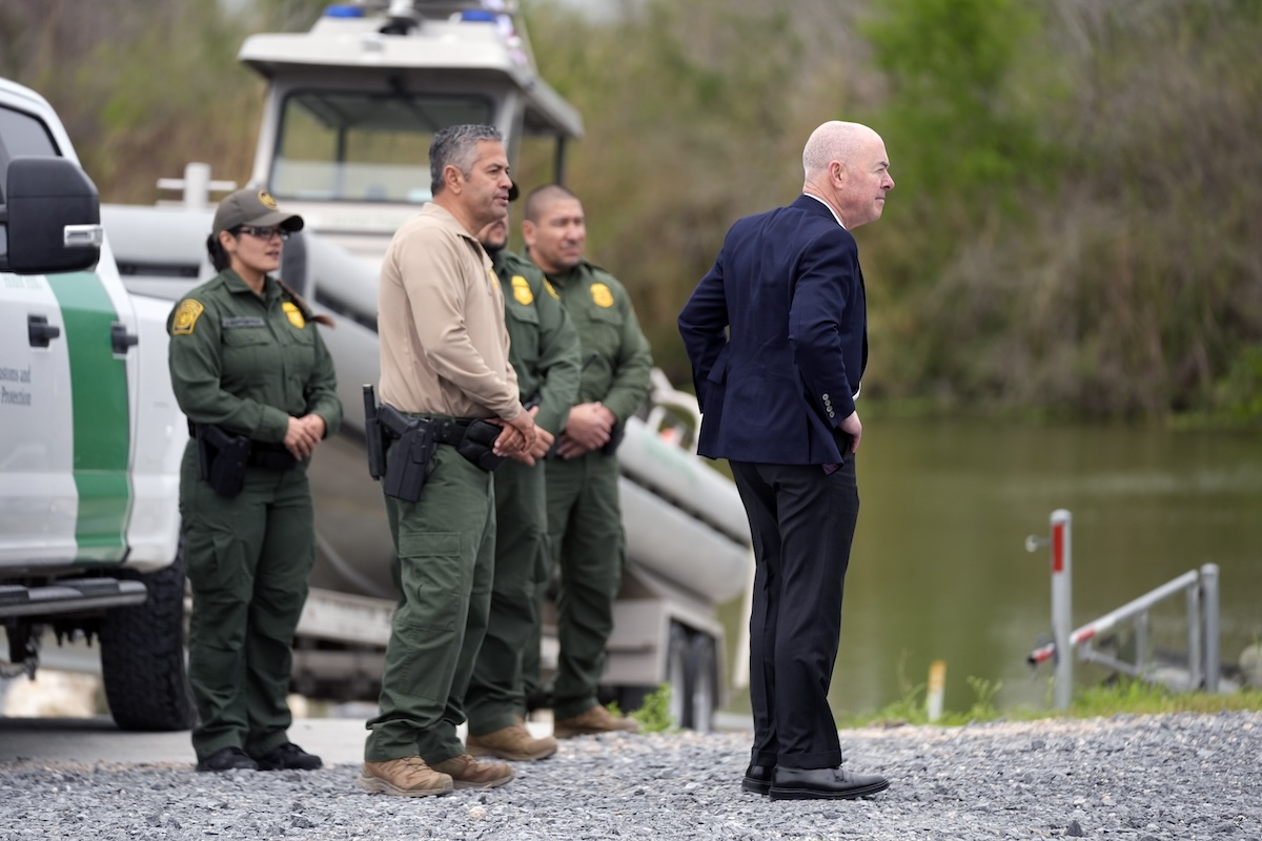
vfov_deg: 8.8
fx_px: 5468
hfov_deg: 13.2
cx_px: 631
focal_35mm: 156
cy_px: 420
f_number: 2.8
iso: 400
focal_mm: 156
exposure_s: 1/2000
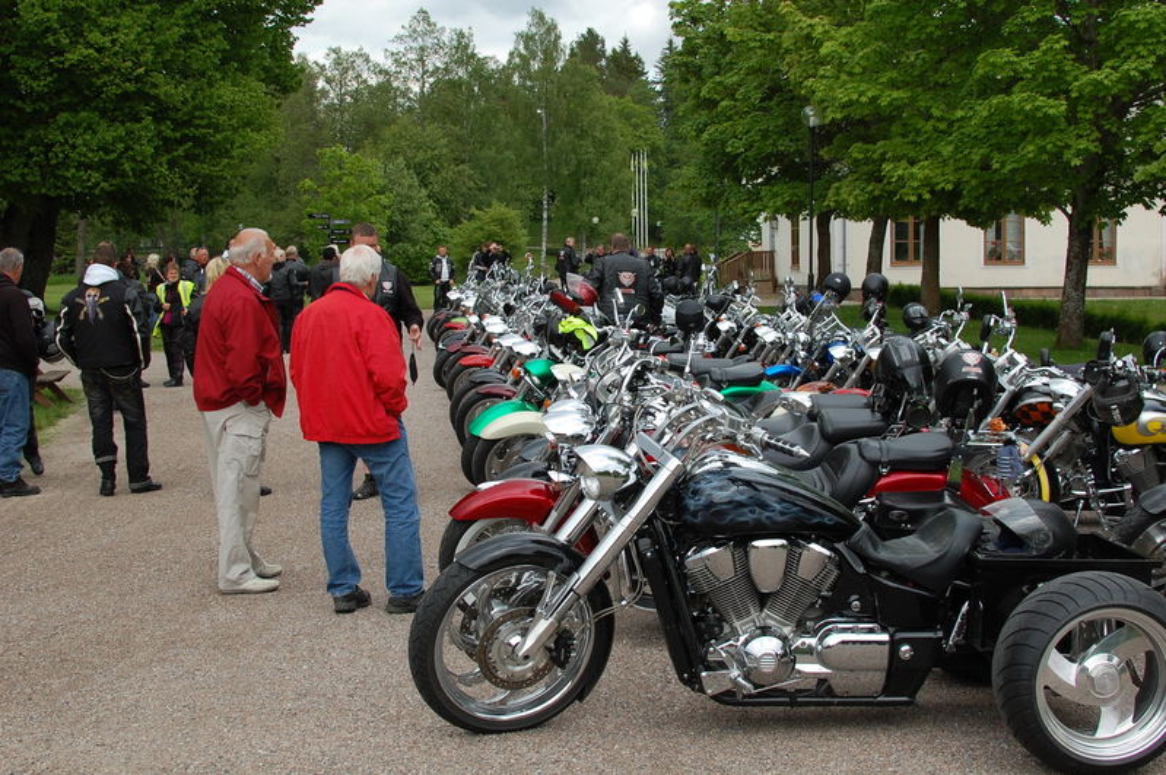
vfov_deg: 25.7
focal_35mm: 52
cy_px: 388
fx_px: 1699
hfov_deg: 37.9
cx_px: 583
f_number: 7.1
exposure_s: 1/200
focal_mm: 35
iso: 200
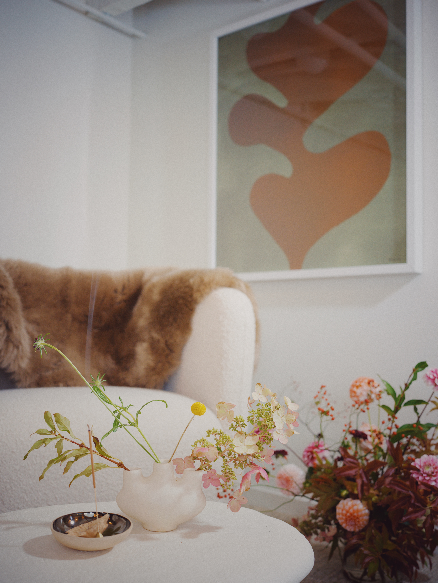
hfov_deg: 40.7
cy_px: 292
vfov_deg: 52.6
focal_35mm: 35
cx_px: 219
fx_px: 590
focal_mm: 45
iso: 400
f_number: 4
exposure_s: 1/250
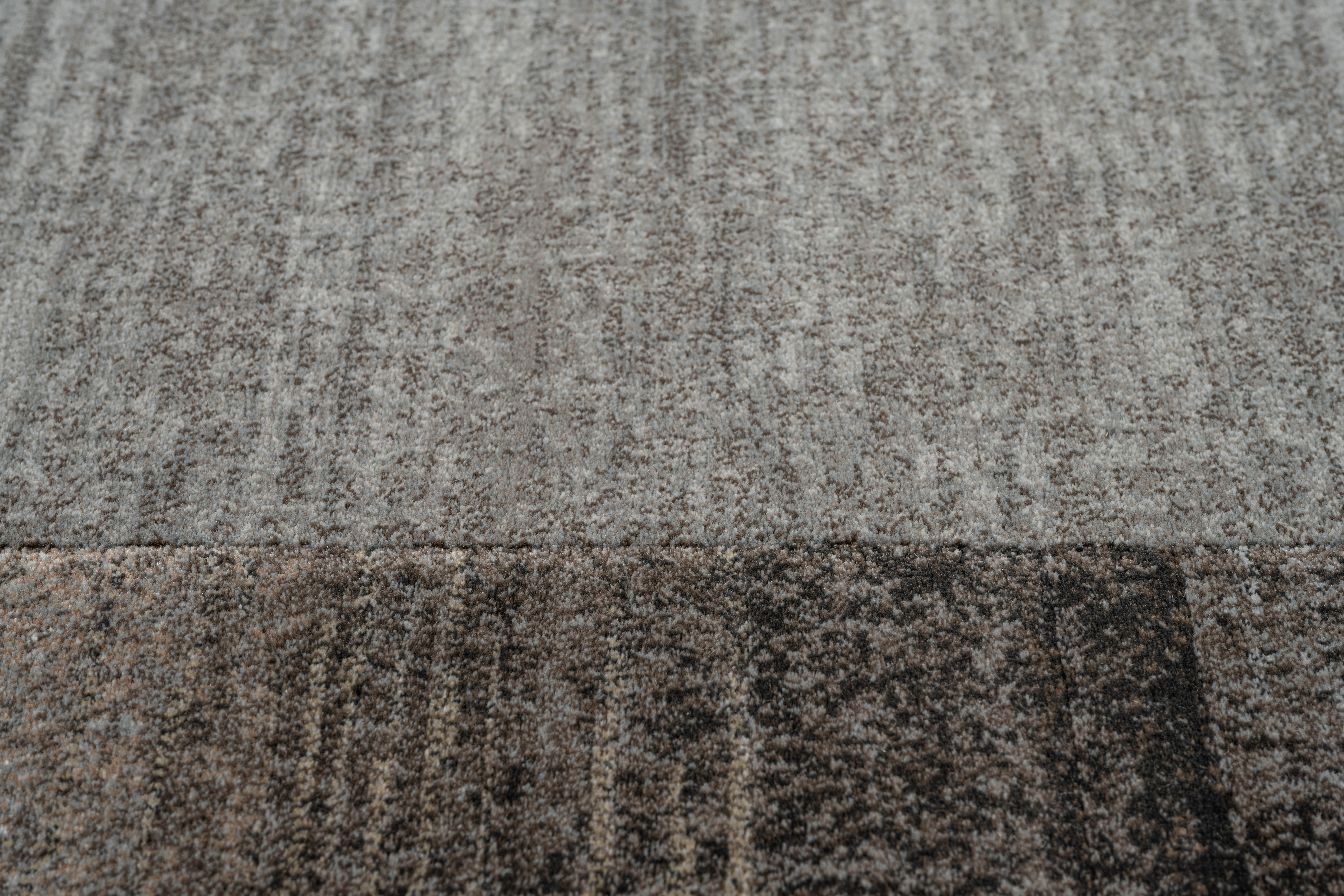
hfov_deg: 27.0
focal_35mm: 75
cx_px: 672
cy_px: 448
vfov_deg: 18.2
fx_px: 2800
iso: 100
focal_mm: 75
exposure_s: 1/125
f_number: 11
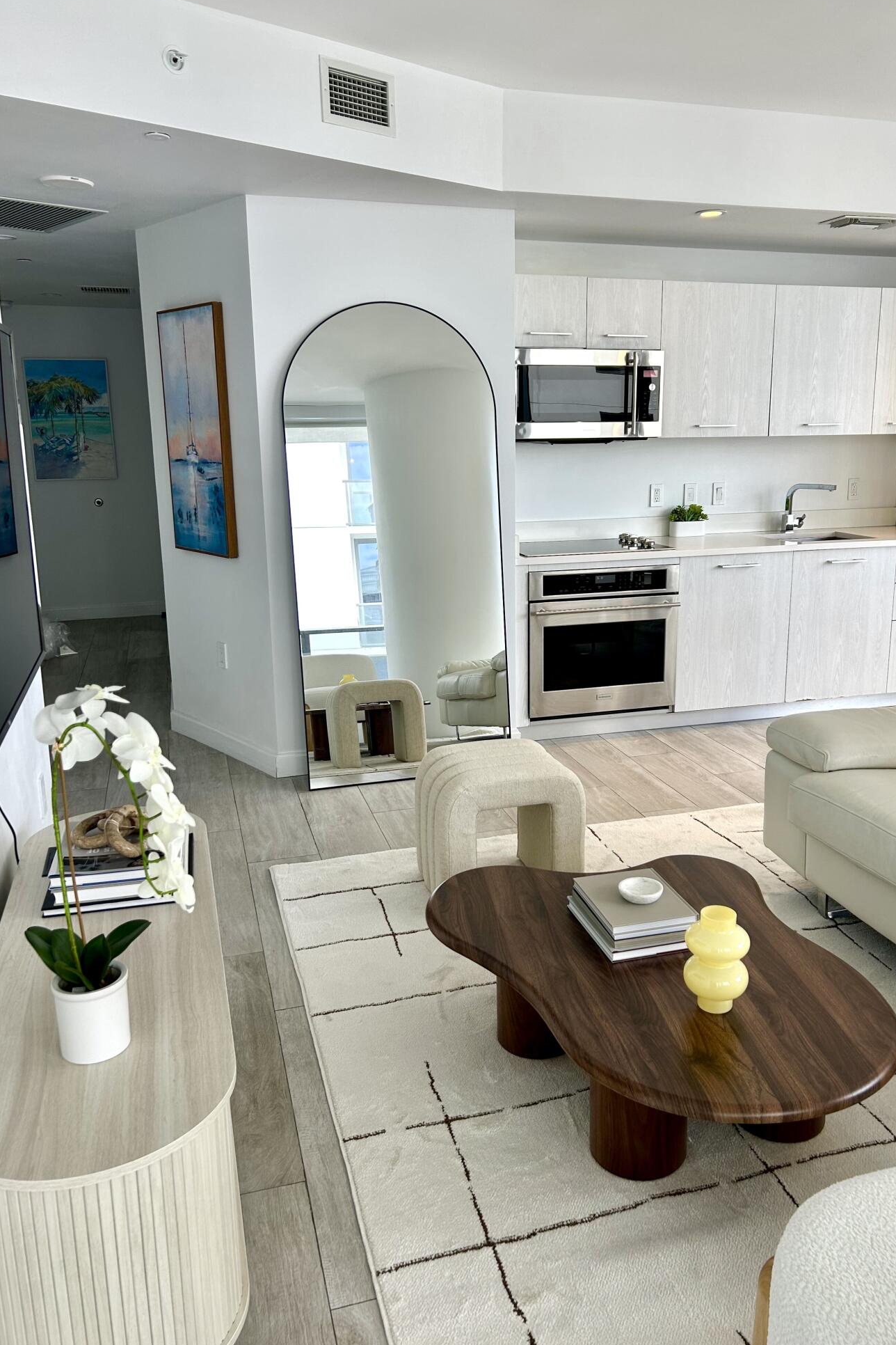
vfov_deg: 65.5
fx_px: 1045
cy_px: 663
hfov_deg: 46.3
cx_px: 509
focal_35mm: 28
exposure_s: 1/121
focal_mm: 5.7
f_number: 1.5
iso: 40
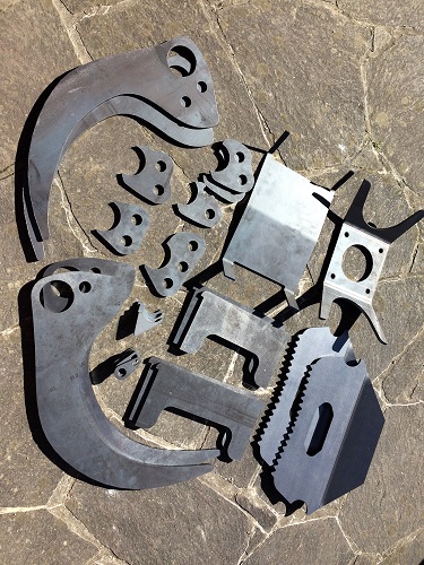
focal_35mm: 29
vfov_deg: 61.7
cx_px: 212
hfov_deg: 48.2
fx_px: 474
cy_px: 282
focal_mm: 4.15
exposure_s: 1/1172
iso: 32
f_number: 2.2
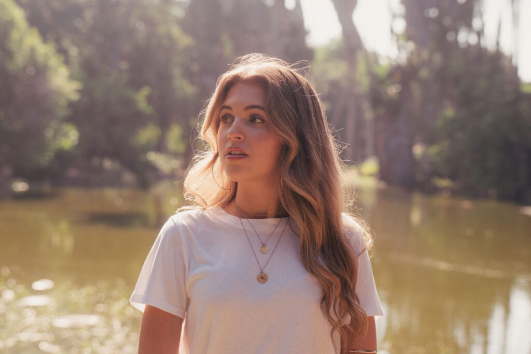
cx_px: 266
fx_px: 944
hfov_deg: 31.4
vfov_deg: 21.2
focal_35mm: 64
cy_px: 177
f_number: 4
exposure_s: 1/200
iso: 100
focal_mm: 64
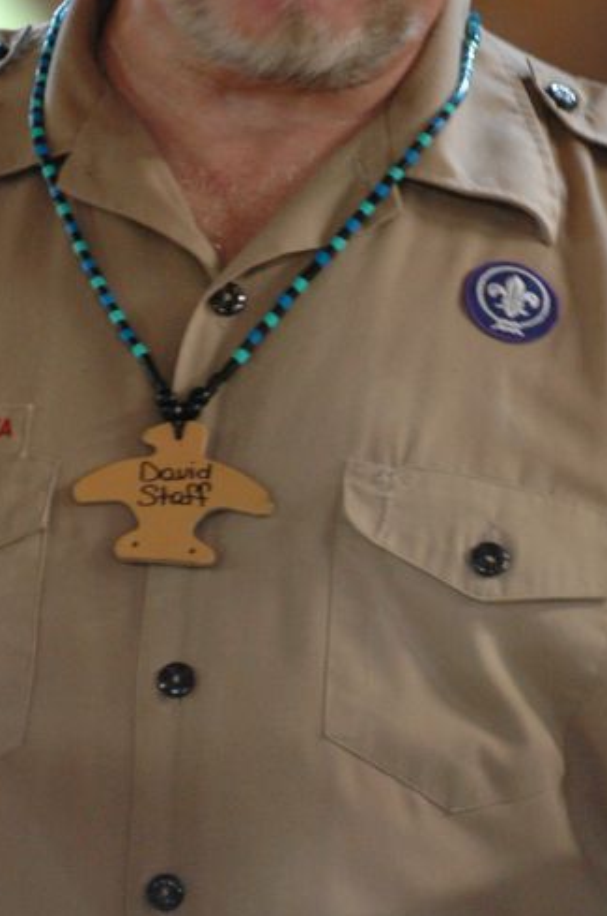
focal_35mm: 627
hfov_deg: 2.2
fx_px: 15913
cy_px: 327
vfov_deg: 3.3
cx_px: 204
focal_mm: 200
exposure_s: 1/30
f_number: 2.8
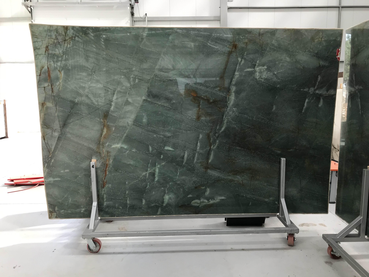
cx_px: 184
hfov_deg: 63.4
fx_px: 298
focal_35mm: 28
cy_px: 138
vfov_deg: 49.7
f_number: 1.8
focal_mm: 3.99
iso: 32
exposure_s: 1/100
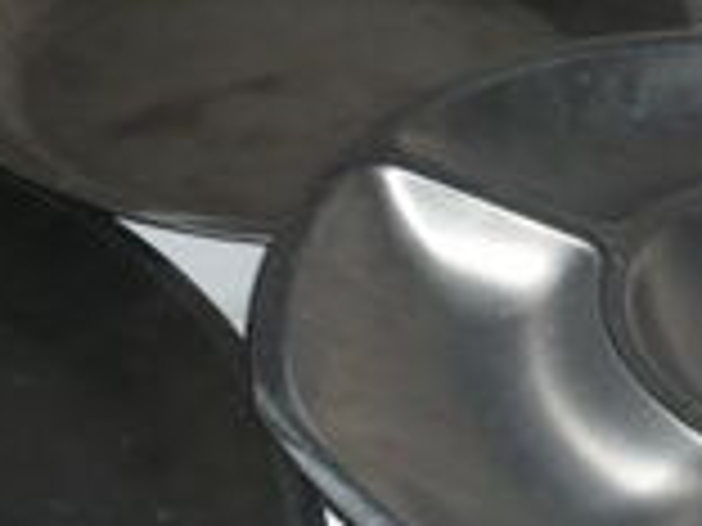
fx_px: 2190
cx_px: 338
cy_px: 265
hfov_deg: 18.2
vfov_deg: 13.7
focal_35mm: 108
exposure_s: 1/30
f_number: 2.8
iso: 100
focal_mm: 5.8
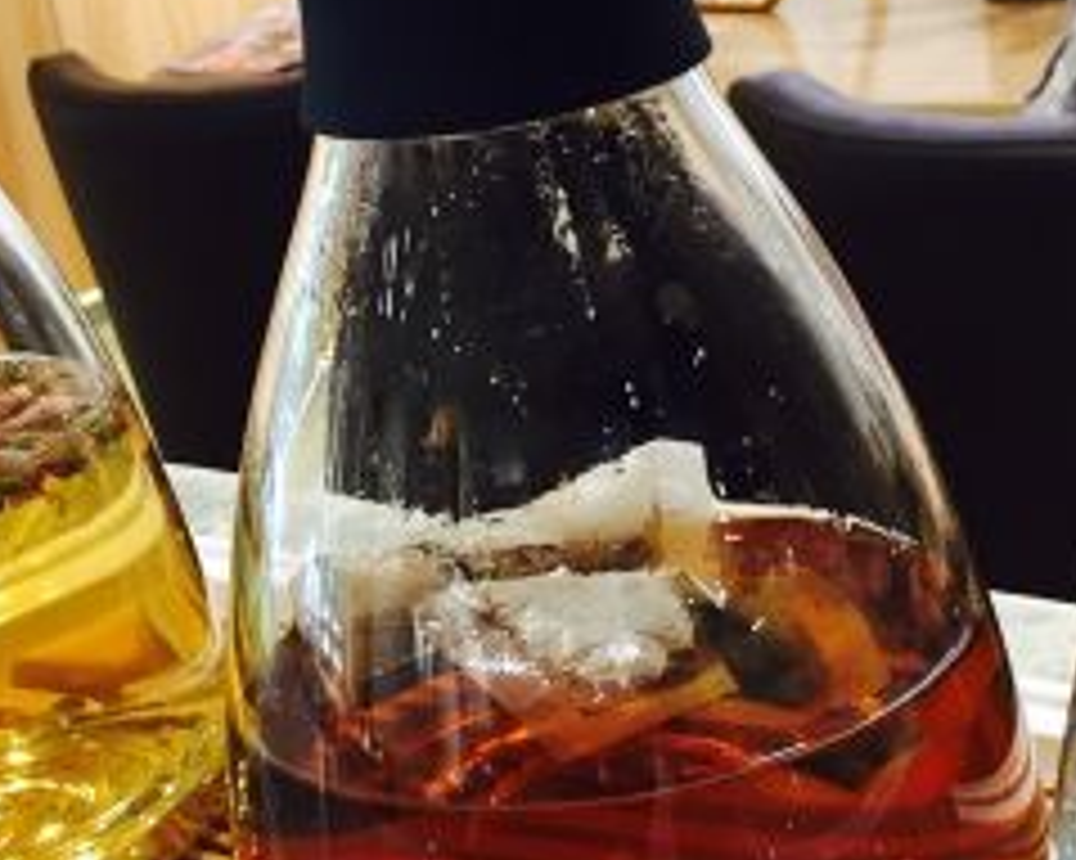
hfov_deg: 22.7
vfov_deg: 18.5
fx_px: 2642
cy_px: 534
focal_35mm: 83
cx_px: 230
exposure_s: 1/33
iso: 80
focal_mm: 4.15
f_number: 2.2
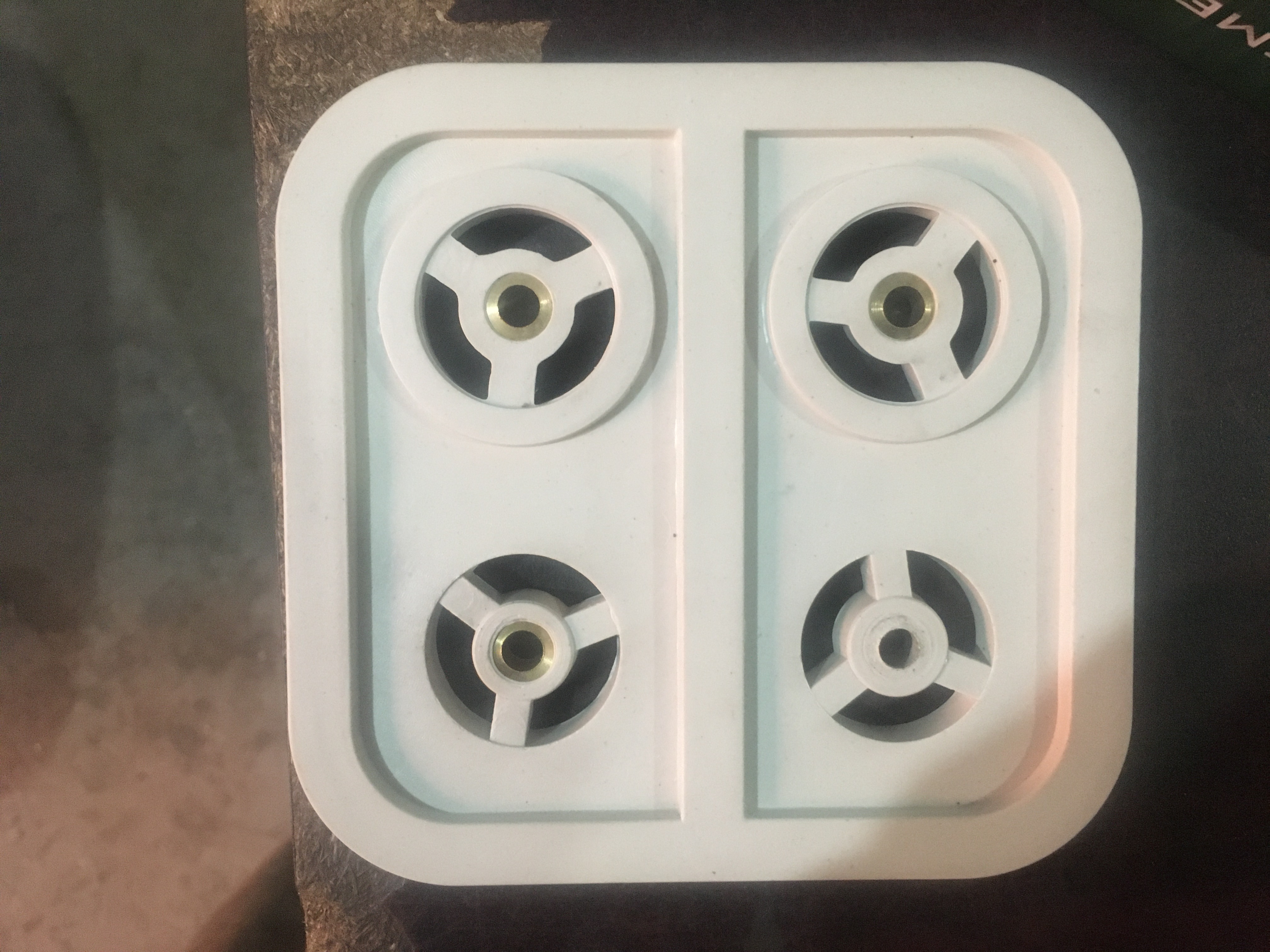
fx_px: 1064
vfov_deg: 48.2
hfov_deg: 61.7
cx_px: 635
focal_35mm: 29
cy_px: 476
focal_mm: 4.15
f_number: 2.2
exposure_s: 1/17
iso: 320
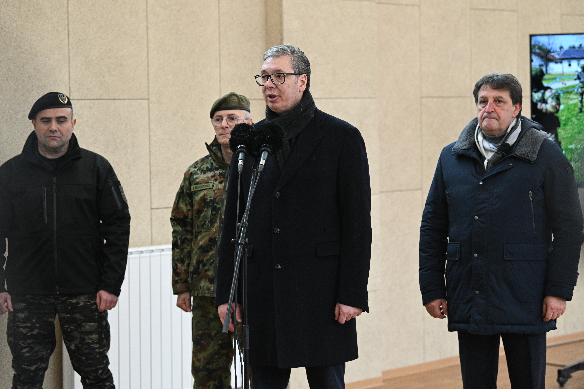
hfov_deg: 18.3
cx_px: 292
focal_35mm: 112
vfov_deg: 12.2
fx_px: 1817
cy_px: 194
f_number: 4
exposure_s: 1/400
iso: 3200
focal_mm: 112
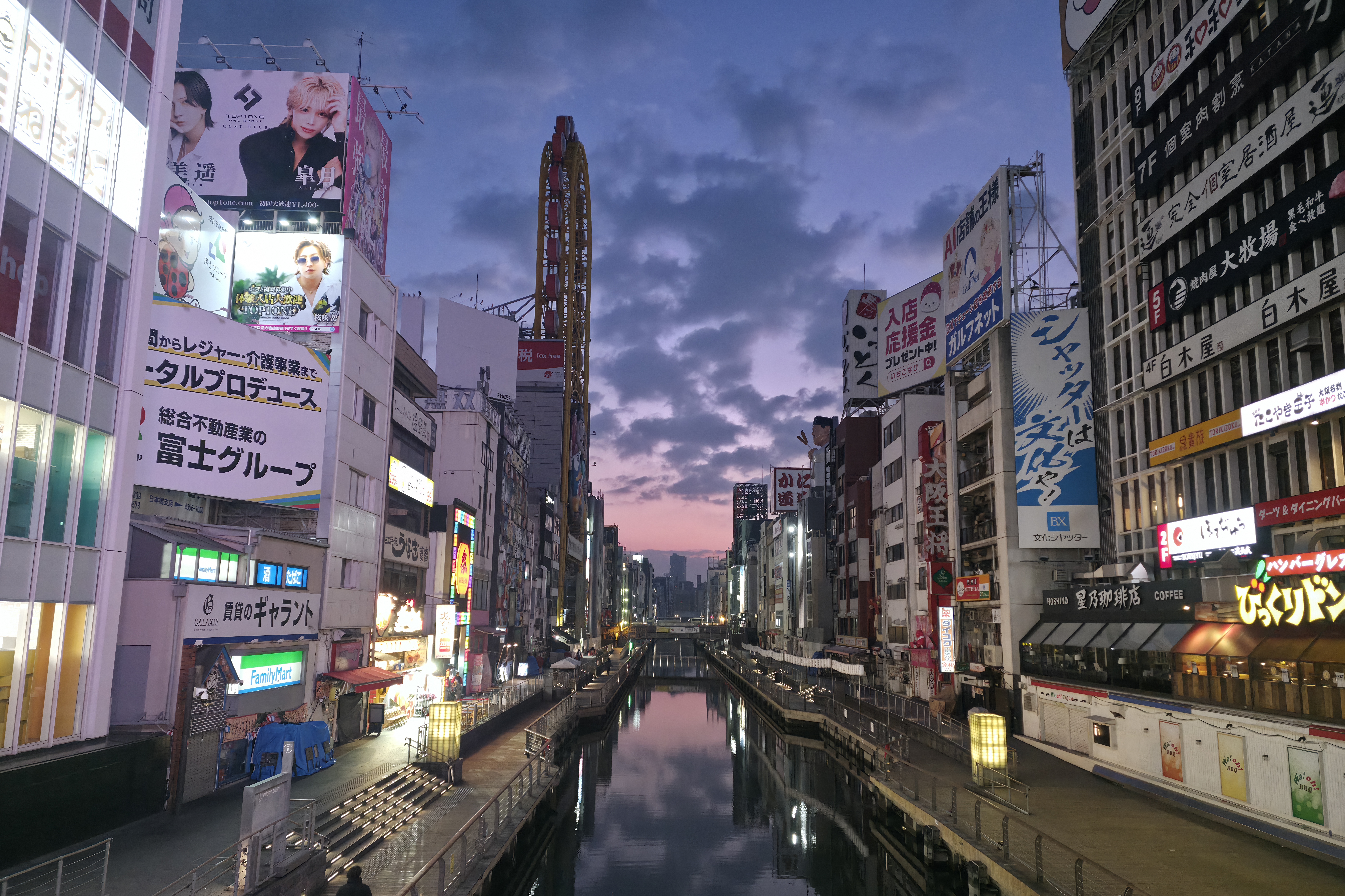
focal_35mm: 24
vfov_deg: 53.0
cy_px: 501
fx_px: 897
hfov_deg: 73.7
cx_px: 672
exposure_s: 1/40
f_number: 1.7
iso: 400
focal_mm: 6.3
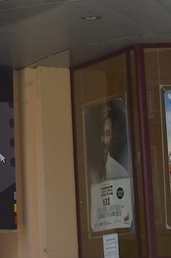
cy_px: -272
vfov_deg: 9.2
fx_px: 1486
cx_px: -78
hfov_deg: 6.5
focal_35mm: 208
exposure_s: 1/400
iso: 200
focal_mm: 34
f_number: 7.1
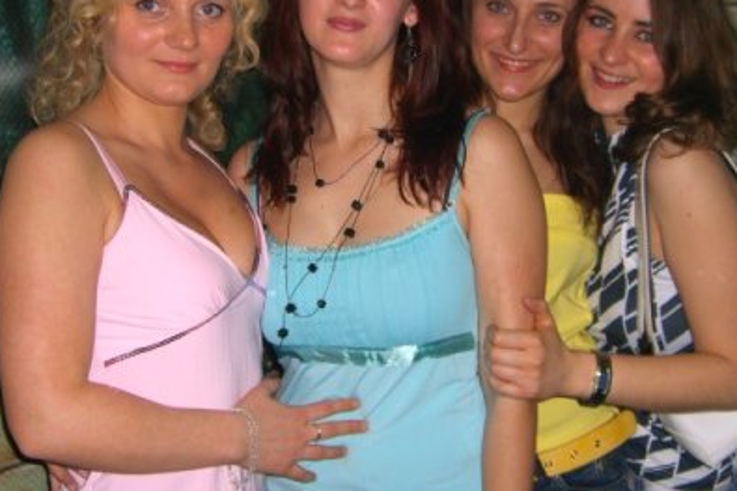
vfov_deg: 22.6
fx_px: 1228
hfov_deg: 33.4
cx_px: 388
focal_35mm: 60
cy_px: 196
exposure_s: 1/60
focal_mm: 7.9
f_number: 2.8
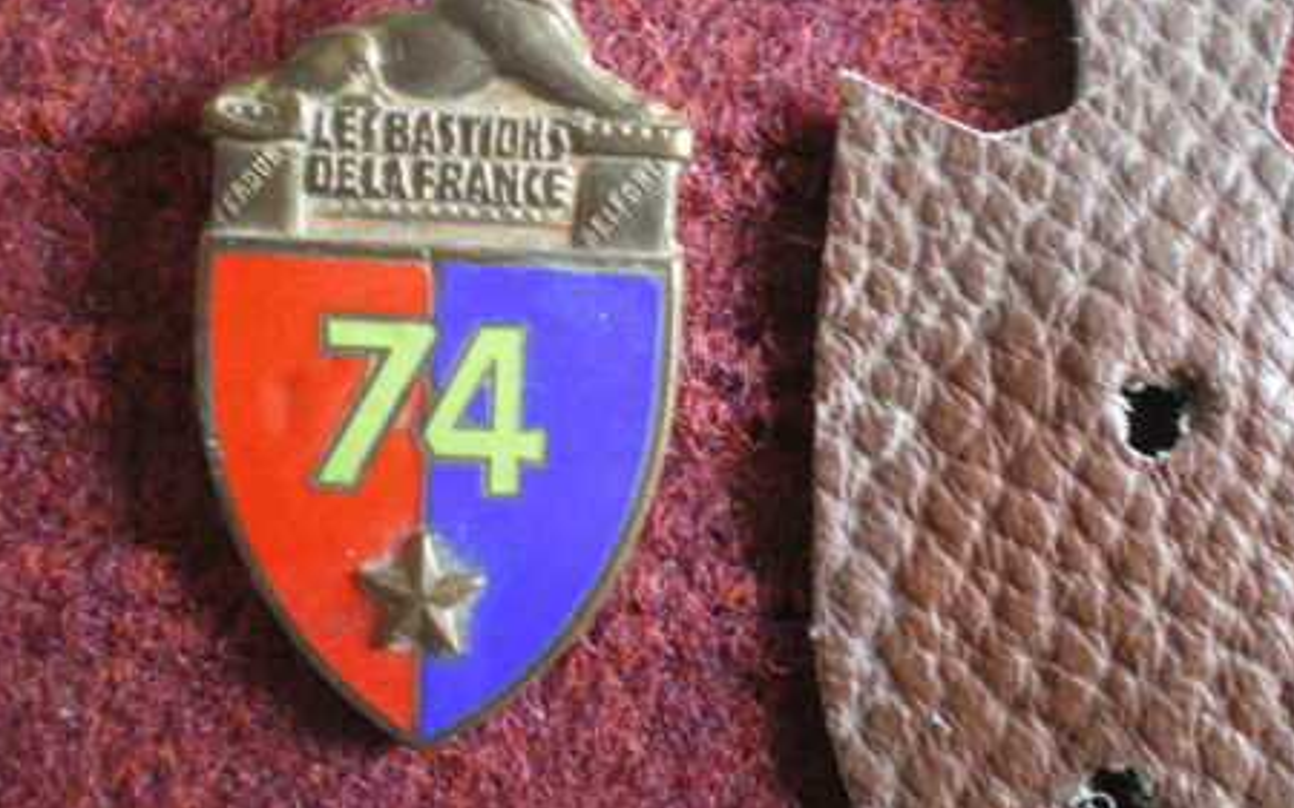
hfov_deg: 46.2
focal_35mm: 43
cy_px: 325
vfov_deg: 29.8
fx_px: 1516
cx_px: 618
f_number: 3.1
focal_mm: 6.3
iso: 400
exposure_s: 1/5
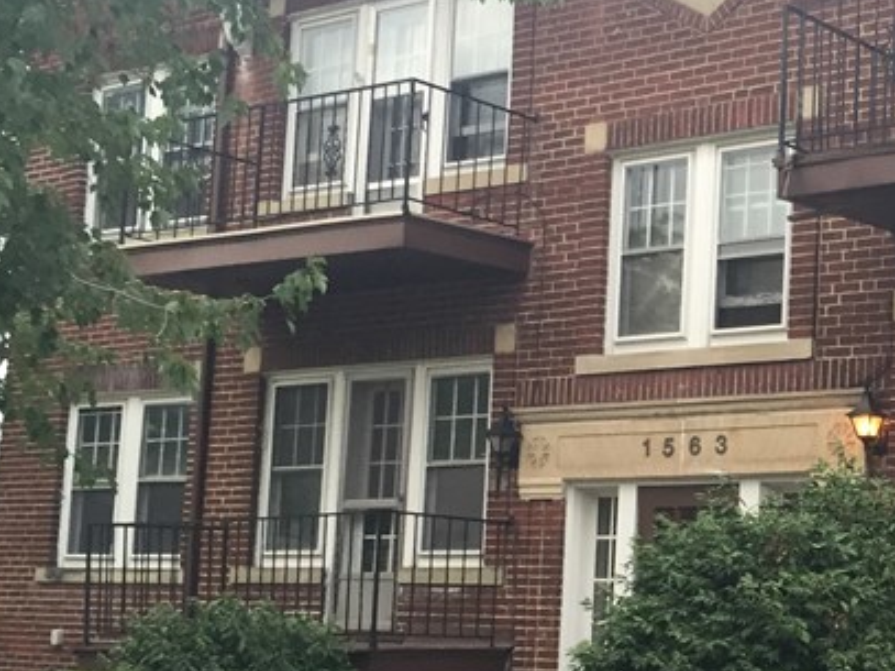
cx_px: 884
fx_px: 1887
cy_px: 436
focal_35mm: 73
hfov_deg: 25.4
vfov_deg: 20.1
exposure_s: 1/30
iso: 32
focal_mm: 4.15
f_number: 2.2
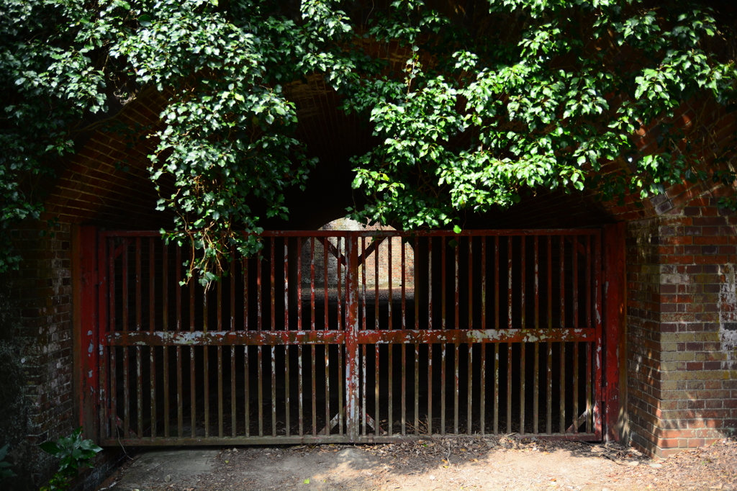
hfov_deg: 70.5
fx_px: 522
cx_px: 368
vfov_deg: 50.4
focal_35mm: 26
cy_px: 246
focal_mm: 17
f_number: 3.2
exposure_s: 1/320
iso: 100
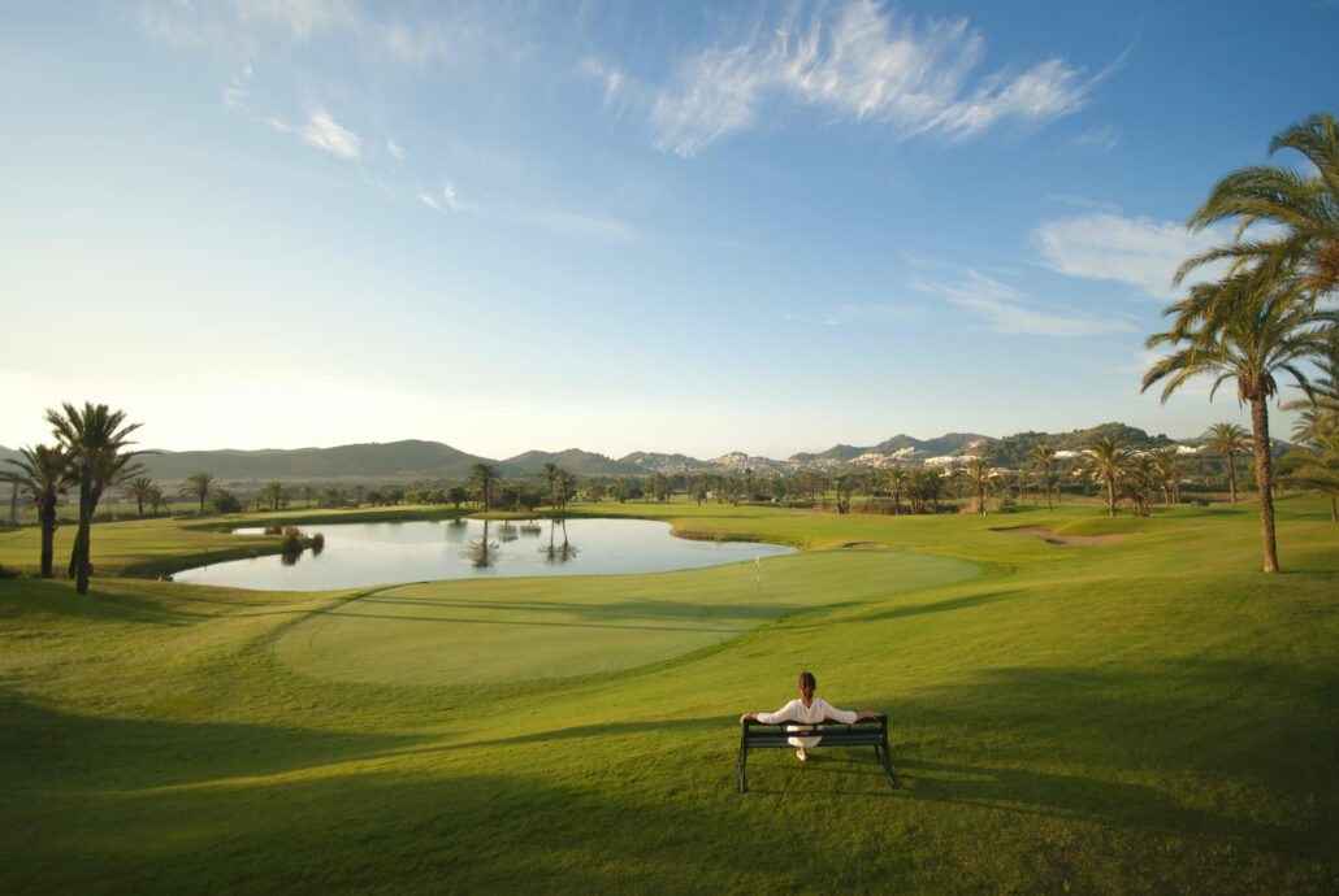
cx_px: 670
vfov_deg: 77.5
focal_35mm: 15
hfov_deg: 100.3
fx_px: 559
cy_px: 448
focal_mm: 10
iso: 250
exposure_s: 1/640
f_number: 4
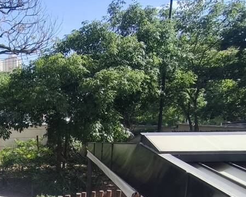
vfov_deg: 30.2
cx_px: -13
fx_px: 342
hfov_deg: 34.9
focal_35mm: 47
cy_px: 189
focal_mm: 1.91
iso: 50
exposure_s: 1/821
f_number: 2.2
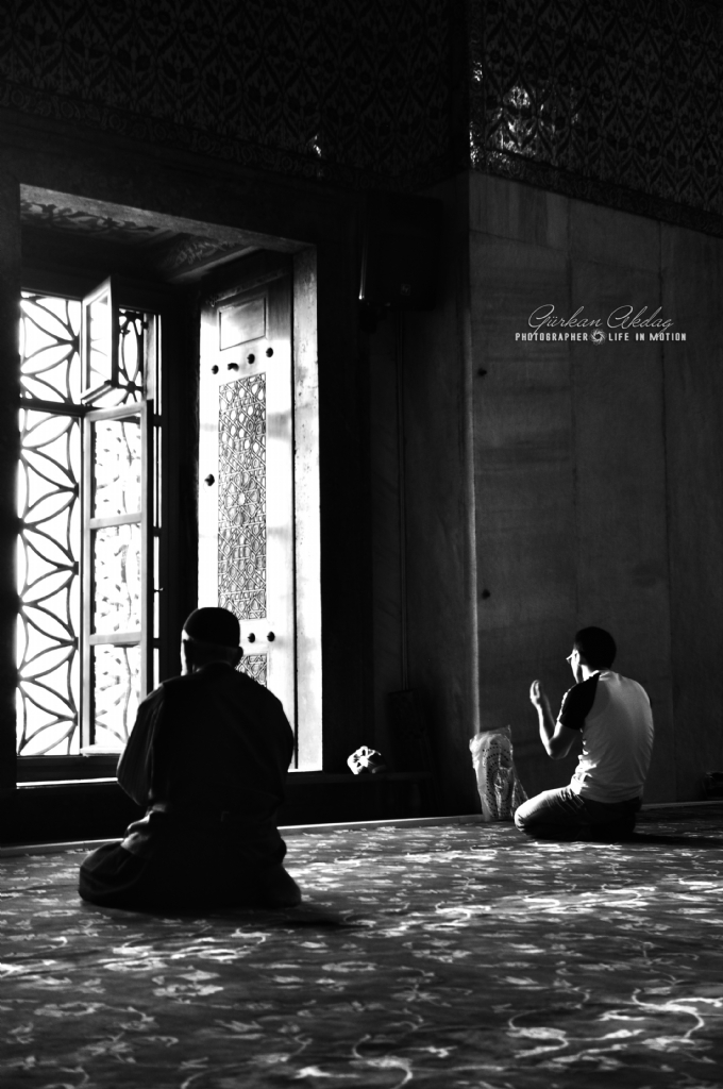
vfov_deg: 38.9
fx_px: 1540
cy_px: 544
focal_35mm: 51
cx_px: 362
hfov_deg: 26.4
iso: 200
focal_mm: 34
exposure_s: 1/10
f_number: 3.5
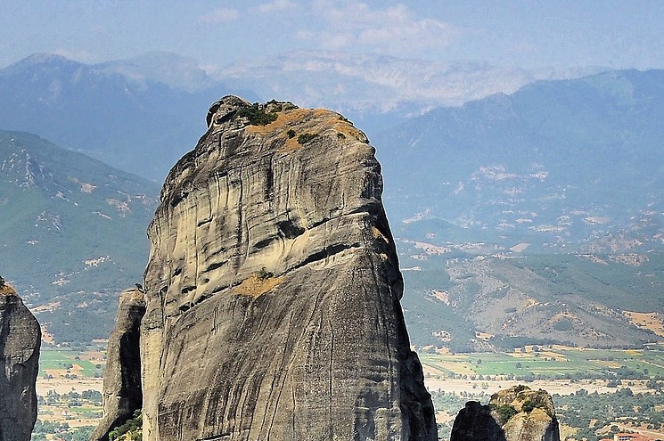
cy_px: 410
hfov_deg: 17.7
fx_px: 2137
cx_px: 325
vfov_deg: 11.7
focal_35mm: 116
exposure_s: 1/400
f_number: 10
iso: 200
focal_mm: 24
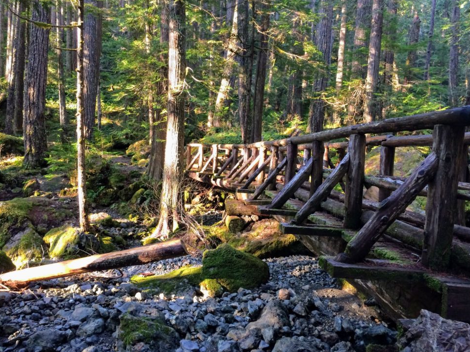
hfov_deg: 58.3
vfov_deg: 45.4
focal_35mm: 31
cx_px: 246
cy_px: 174
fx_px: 421
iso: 80
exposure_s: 1/30
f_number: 2.2
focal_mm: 4.15
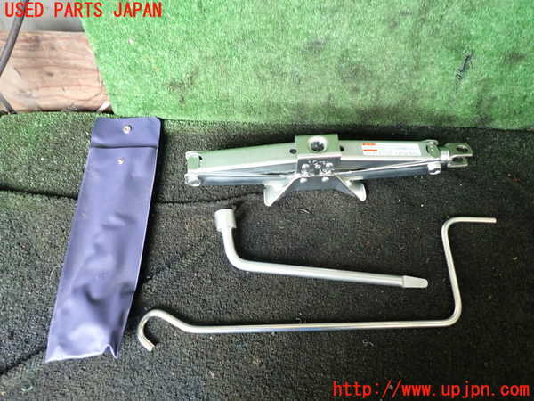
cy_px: 200
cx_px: 267
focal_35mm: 25
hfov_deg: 69.4
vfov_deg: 54.9
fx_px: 386
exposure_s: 1/30
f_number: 2
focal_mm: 4.5
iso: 320
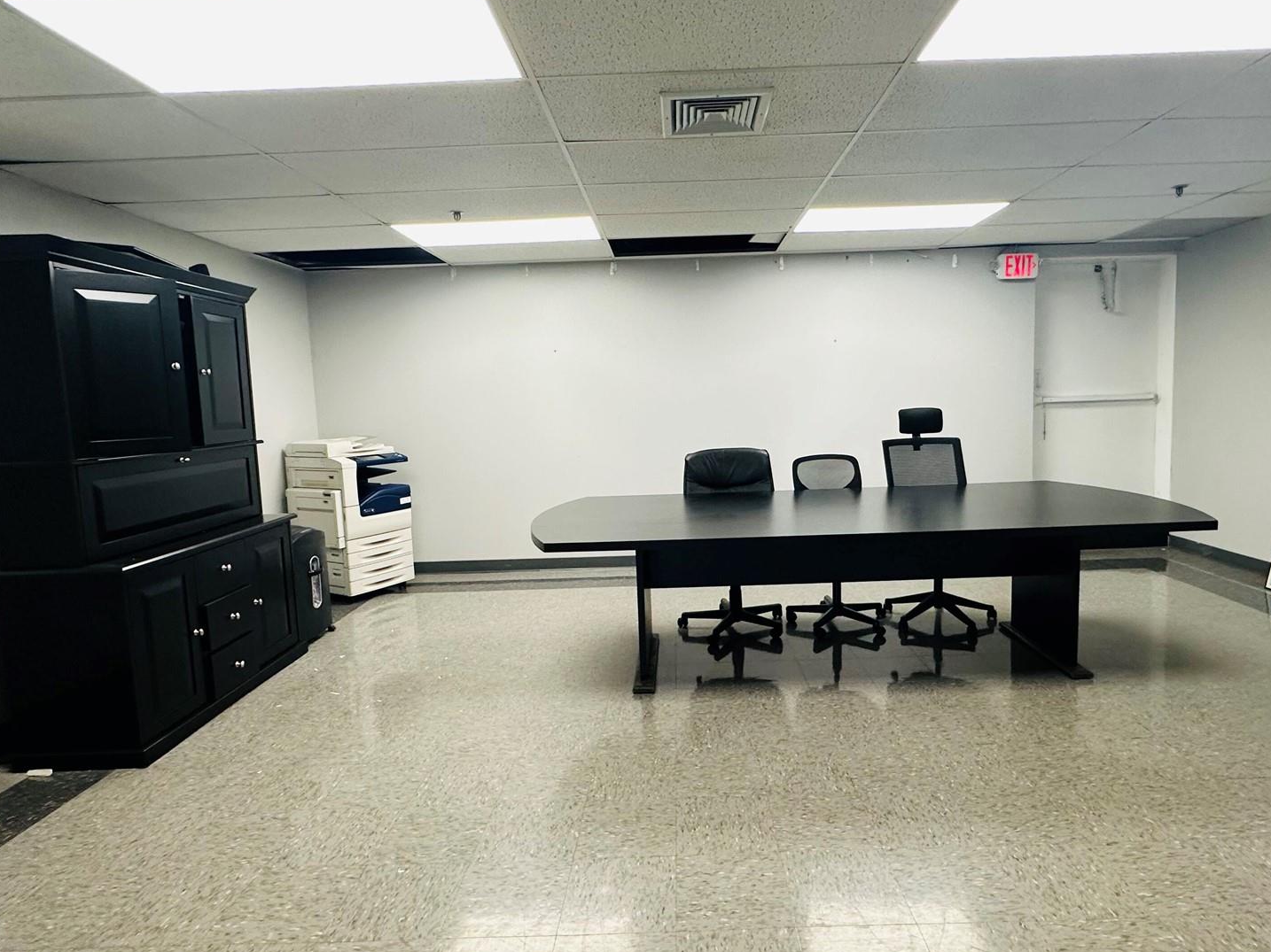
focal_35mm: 20
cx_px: 674
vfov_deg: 66.0
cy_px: 468
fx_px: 734
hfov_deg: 81.7
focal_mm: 2.22
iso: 200
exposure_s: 1/120
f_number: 2.2
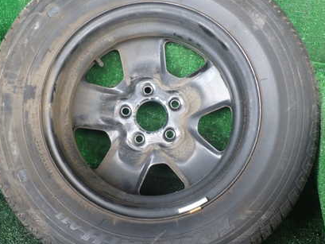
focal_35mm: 44
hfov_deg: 42.9
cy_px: 119
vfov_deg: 32.9
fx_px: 413
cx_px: 150
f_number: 2.3
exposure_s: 1/50
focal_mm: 5.4
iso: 200
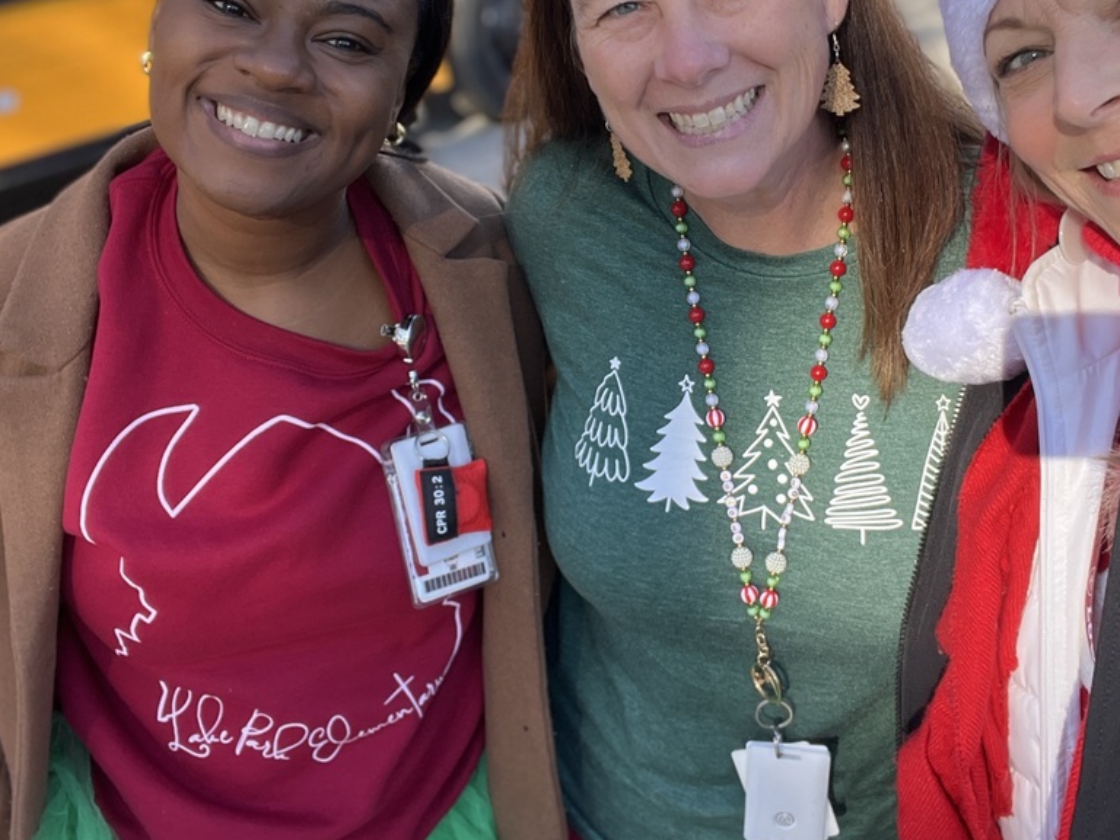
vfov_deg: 35.7
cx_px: 623
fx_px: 1294
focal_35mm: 40
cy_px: 290
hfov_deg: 46.7
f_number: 2.2
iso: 25
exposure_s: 1/158
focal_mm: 2.71
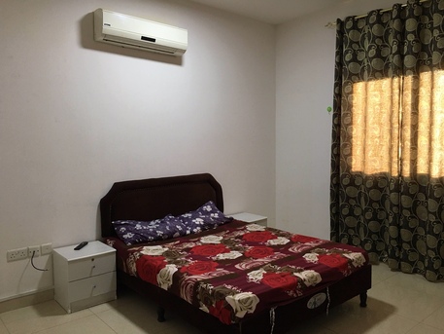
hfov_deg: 61.6
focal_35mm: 29
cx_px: 222
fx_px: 372
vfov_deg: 48.2
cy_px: 167
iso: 64
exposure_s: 1/17
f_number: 2.2
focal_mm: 4.15
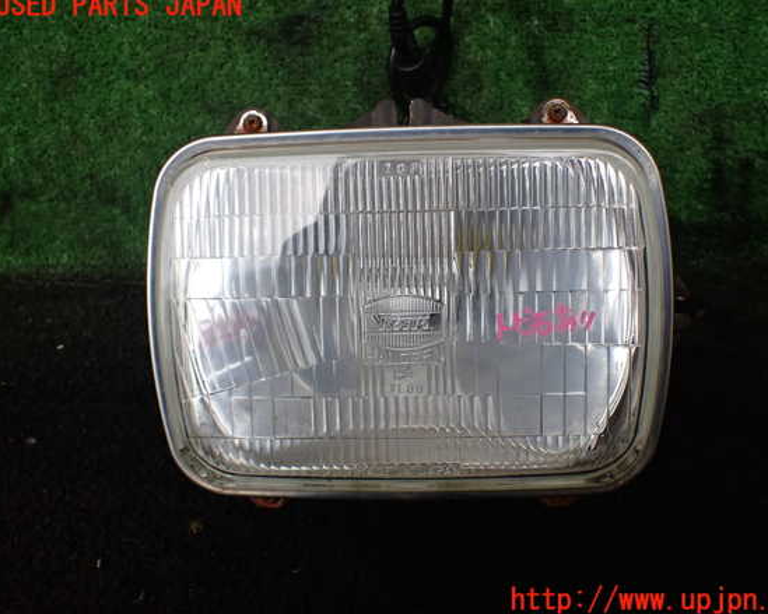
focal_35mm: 32
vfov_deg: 45.8
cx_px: 407
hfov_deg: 55.6
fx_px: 727
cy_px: 304
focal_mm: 5.4
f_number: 2.3
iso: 250
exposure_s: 1/125
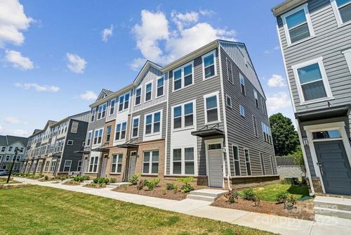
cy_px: 118
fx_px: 166
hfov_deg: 93.2
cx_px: 176
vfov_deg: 70.5
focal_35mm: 17
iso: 100
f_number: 11
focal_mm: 17
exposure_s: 1/160
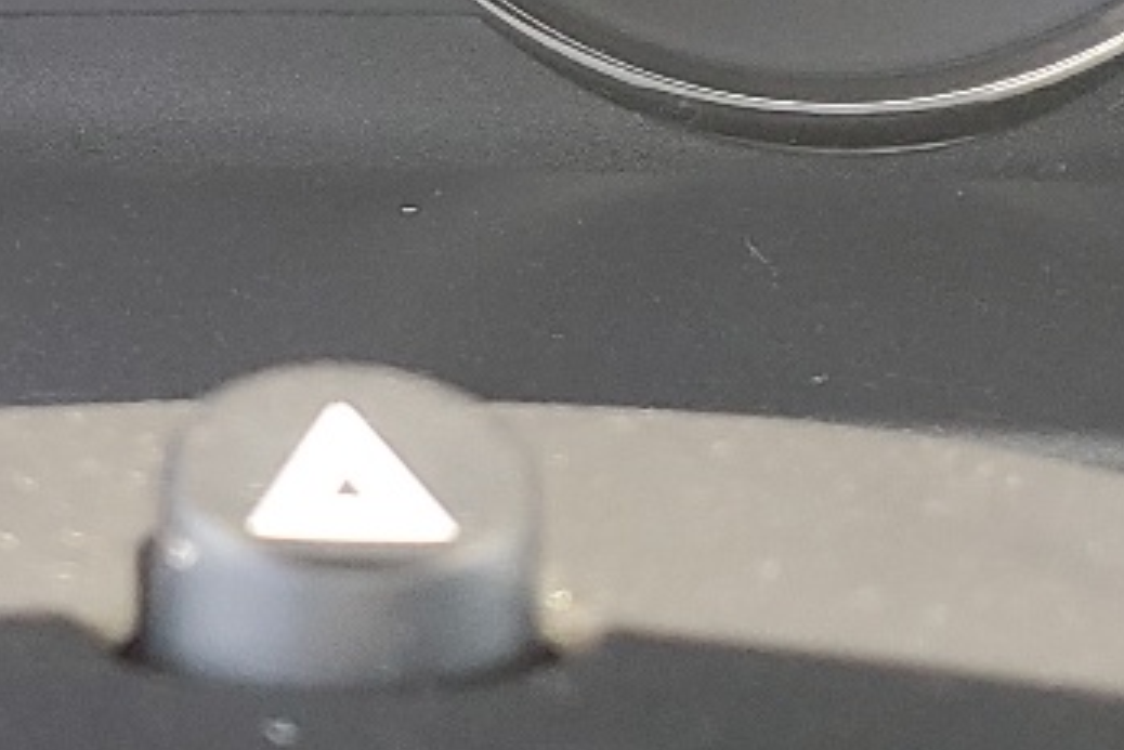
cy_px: -620
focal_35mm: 125
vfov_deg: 10.3
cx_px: 101
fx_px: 3904
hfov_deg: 16.2
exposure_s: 1/120
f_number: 1.5
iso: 92
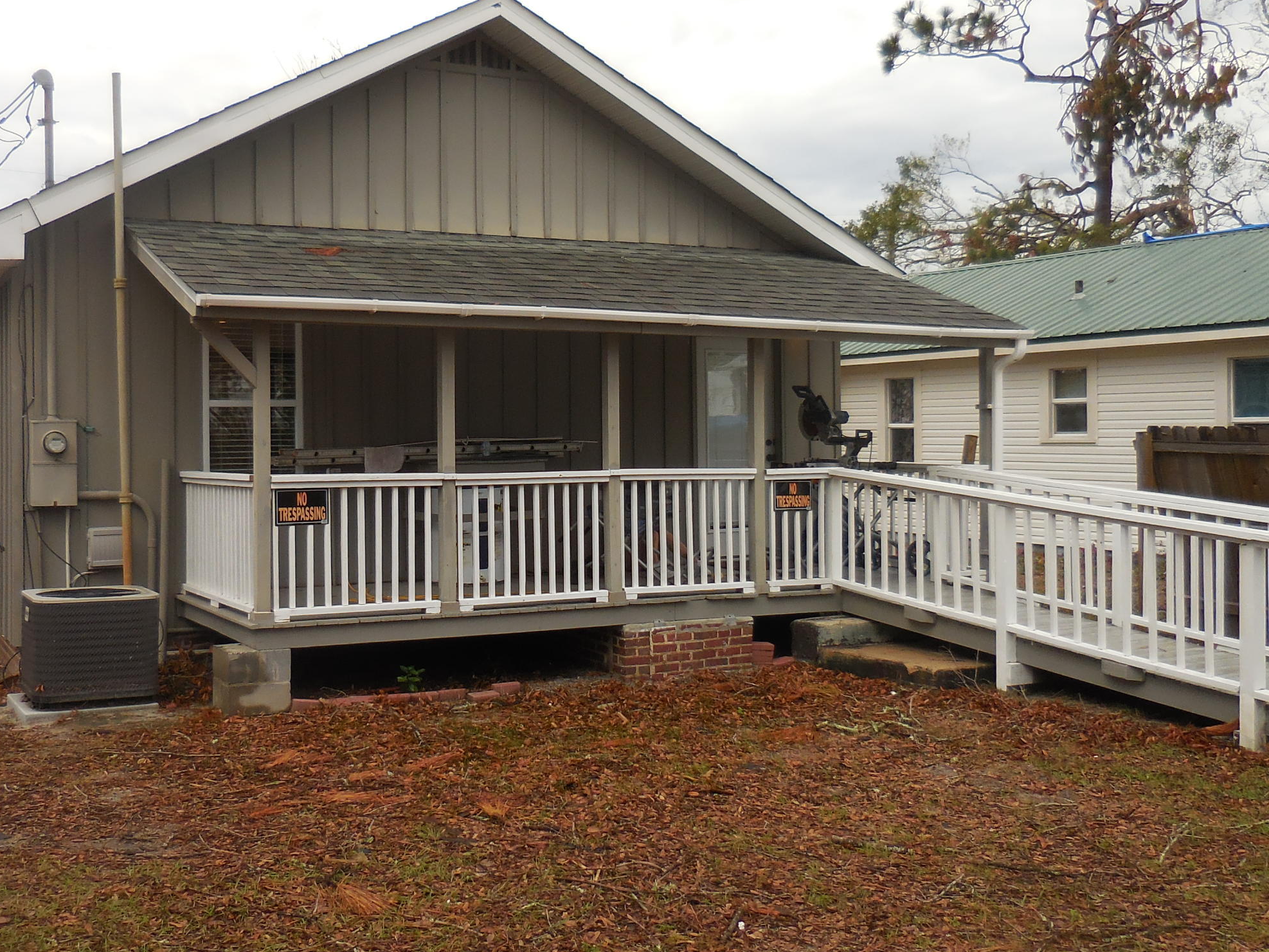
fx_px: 1393
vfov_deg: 37.7
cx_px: 536
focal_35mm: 38
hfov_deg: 48.8
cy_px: 426
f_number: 3.3
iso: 125
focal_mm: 4.5
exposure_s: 1/800
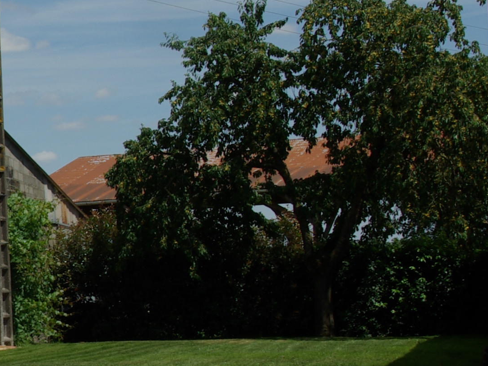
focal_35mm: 124
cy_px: 251
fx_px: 1748
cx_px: -293
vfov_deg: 11.9
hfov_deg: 14.6
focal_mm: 23.75
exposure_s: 1/90
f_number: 13
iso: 100
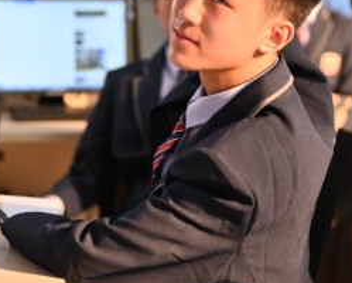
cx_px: 127
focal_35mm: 141
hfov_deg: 13.6
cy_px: -5
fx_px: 1471
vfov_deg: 10.9
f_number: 2
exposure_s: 1/125
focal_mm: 50
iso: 320
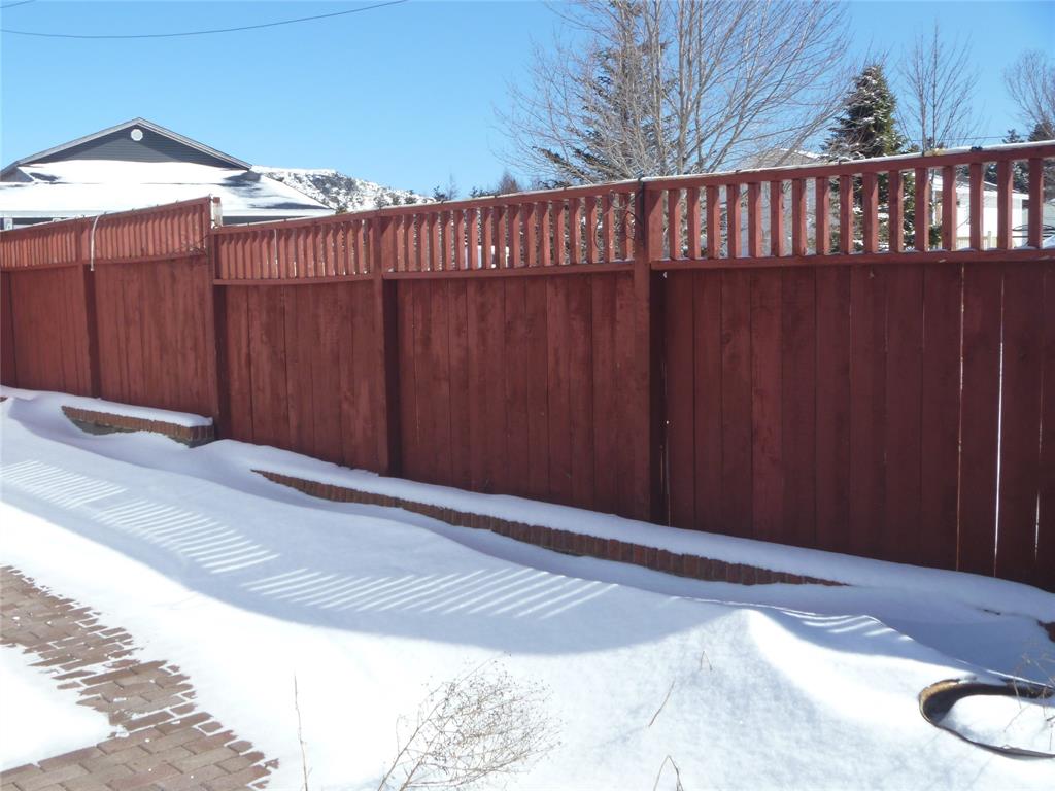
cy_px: 396
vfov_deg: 40.7
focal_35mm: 35
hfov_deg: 52.6
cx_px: 528
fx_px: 1067
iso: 80
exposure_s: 1/250
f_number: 5.6
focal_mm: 6.3
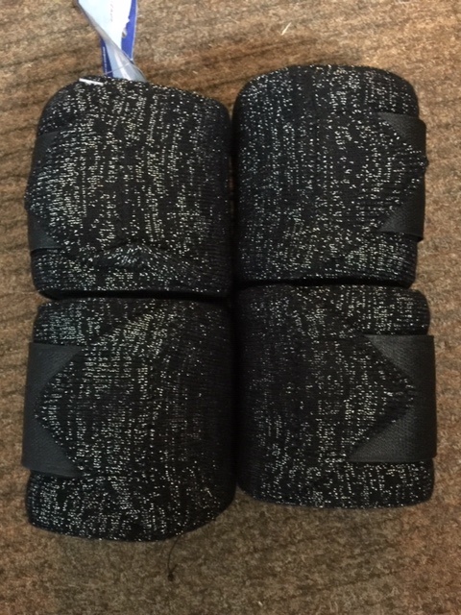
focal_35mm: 29
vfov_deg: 61.7
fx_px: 515
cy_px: 308
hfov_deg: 48.2
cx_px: 230
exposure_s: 1/4
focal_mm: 4.15
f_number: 2.2
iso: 200
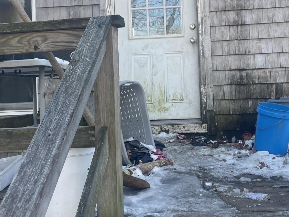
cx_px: 188
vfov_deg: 31.4
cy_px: 80
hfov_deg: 40.8
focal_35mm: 46
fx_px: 384
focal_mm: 4.2
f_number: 1.6
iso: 32
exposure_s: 1/236
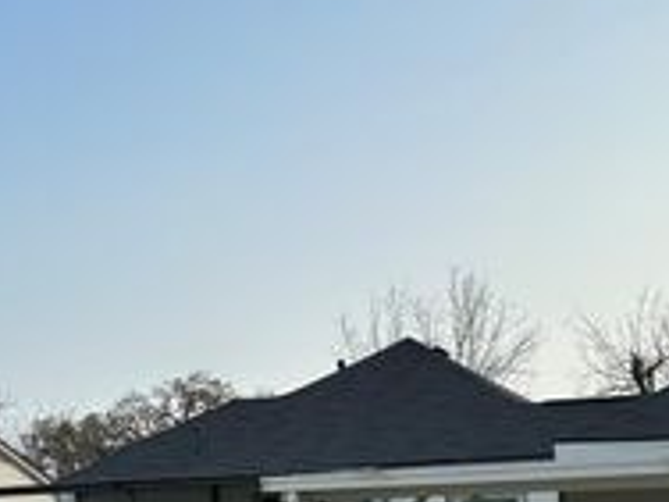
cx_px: 224
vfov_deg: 22.1
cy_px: 497
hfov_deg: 30.1
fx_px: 1237
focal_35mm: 64
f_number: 1.78
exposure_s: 1/2353
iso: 80
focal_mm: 6.86
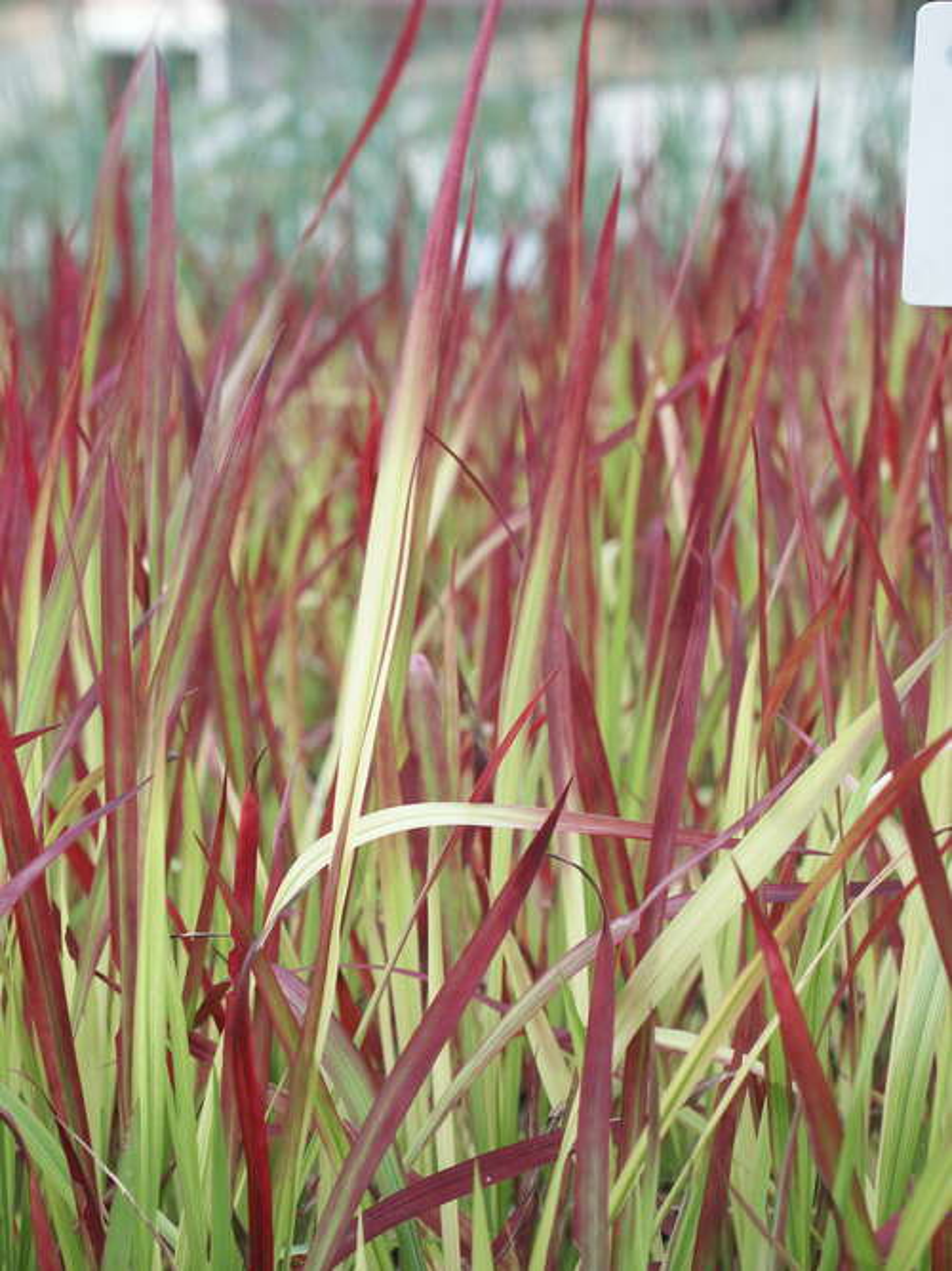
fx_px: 3741
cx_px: 476
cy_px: 636
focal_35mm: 102
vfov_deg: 19.3
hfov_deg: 14.5
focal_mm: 25.22
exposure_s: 1/180
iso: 100
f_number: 3.5
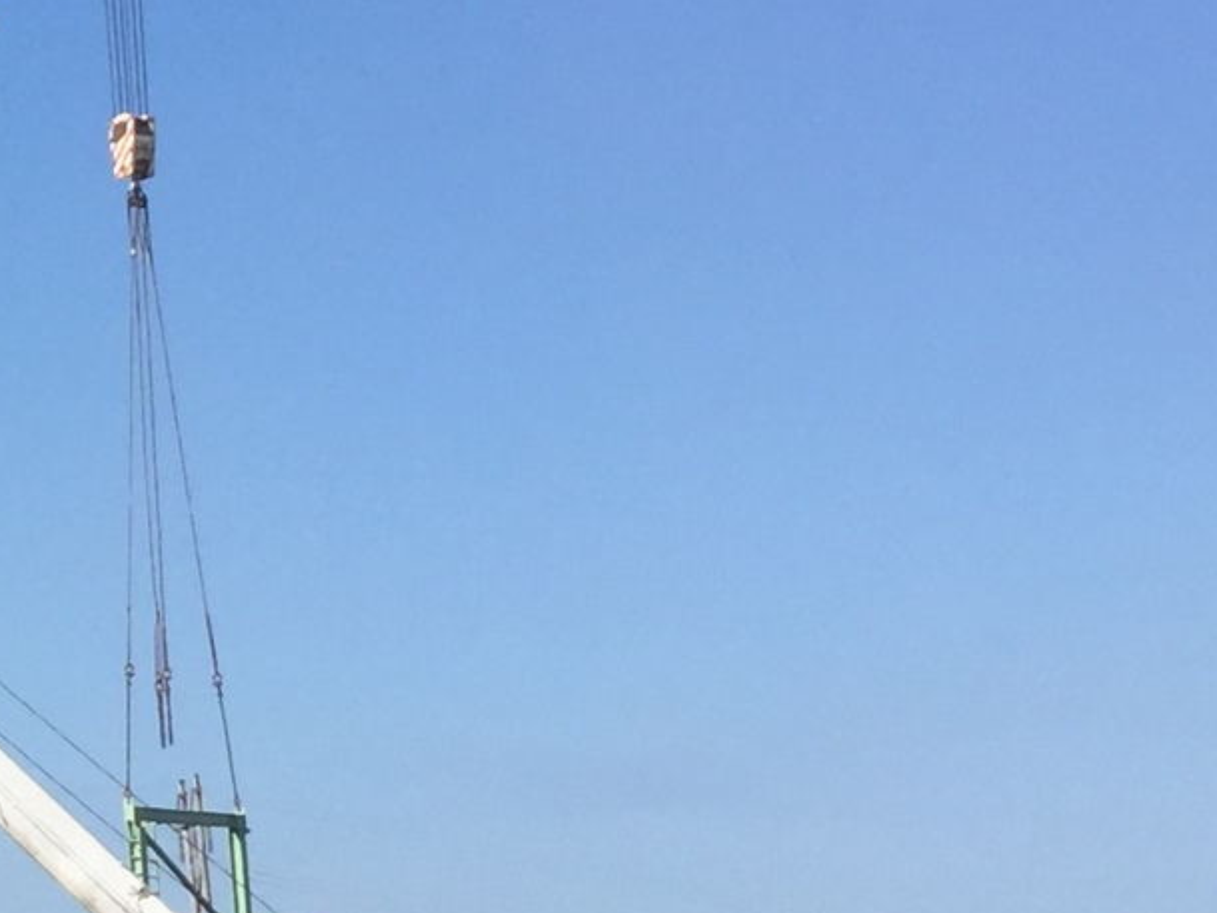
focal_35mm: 127
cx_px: -1354
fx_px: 4466
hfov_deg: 13.1
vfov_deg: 11.7
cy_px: 495
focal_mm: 4.15
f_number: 2.2
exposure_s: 1/2326
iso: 32
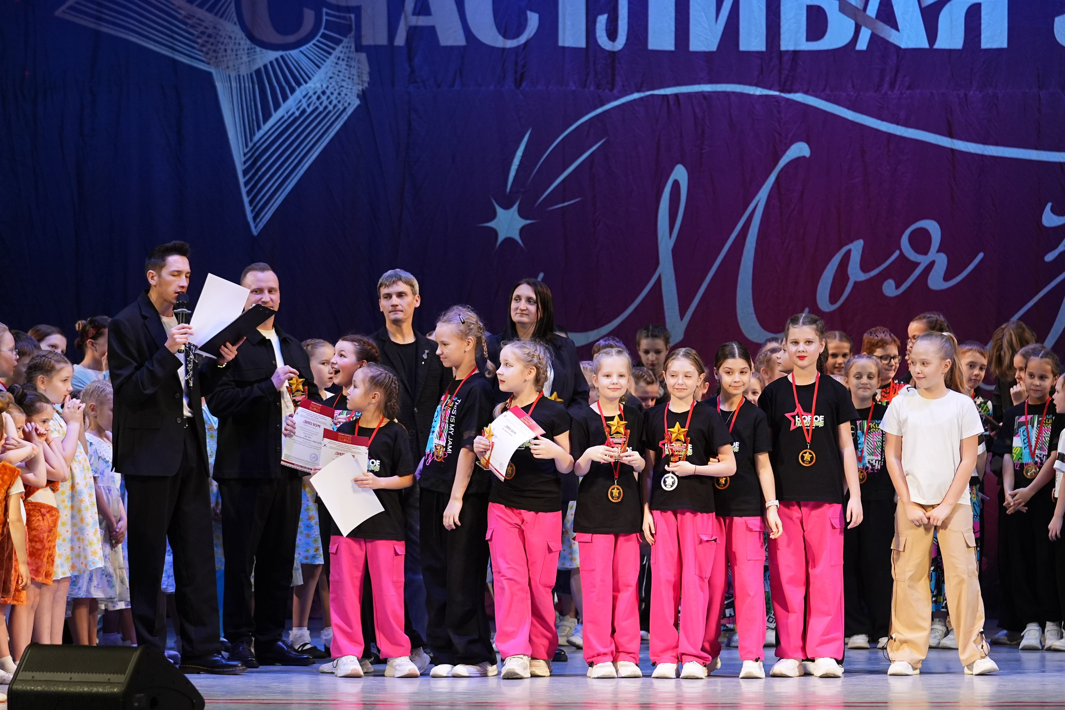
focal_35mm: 181
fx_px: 5354
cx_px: 532
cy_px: 355
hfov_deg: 11.4
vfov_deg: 7.6
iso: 1250
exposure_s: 1/320
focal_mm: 121
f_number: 2.8
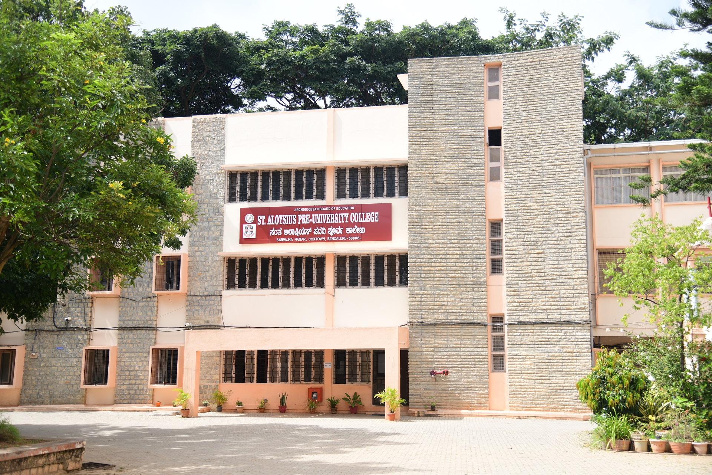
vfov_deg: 29.2
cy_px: 238
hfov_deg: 42.7
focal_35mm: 46
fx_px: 910
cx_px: 356
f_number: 4
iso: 100
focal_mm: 46
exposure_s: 1/500
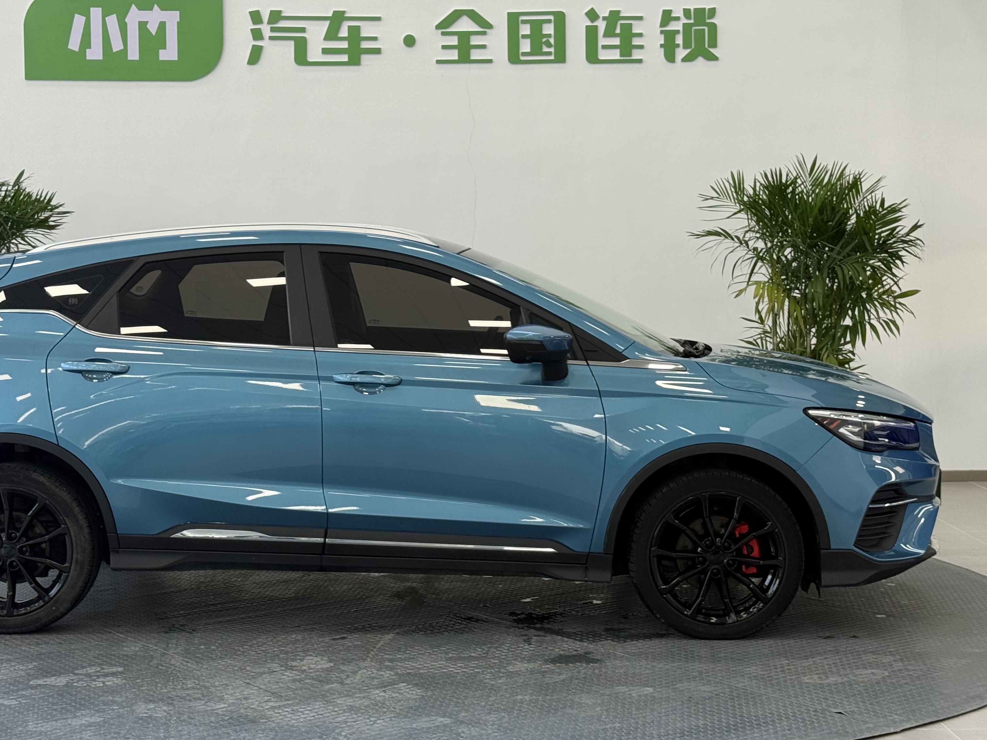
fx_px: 1825
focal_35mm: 64
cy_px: 342
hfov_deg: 30.2
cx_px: 408
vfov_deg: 22.9
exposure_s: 1/121
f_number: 1.78
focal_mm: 6.76
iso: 80
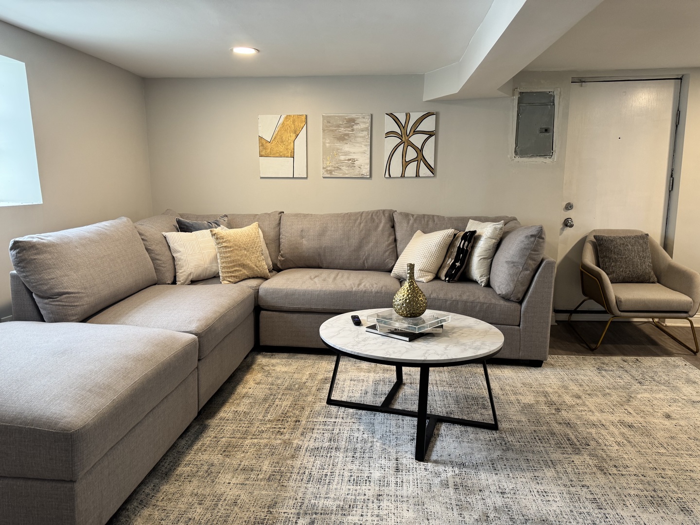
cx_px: 350
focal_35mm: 24
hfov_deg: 71.6
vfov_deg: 56.8
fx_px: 485
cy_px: 262
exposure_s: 1/60
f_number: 1.78
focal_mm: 6.76
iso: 160
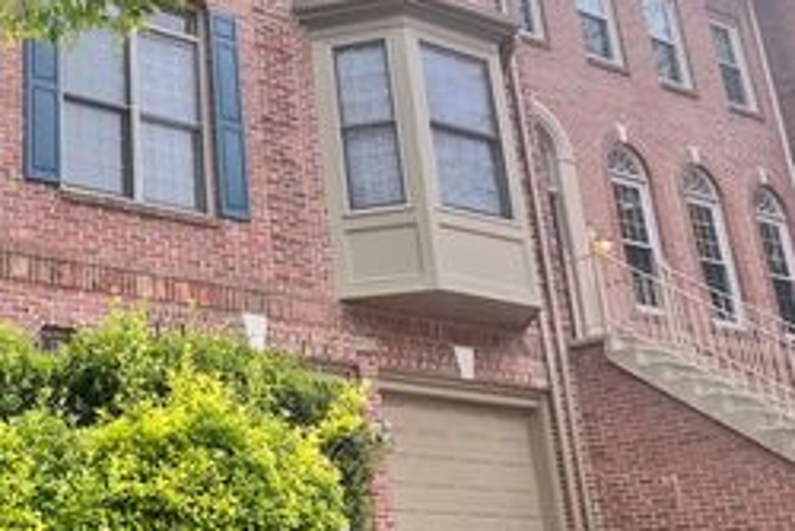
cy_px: 126
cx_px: 80
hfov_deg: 34.8
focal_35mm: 54
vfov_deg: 24.8
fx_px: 1193
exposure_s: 1/650
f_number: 1.5
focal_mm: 5.7
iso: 50
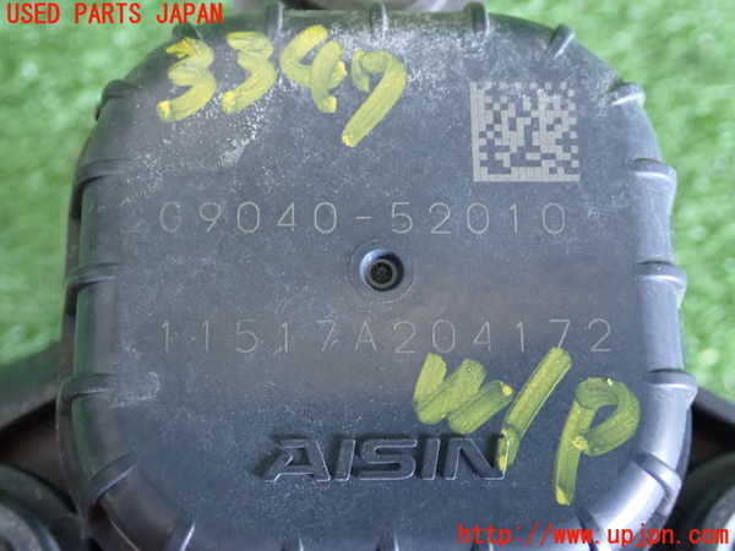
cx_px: 368
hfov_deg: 38.2
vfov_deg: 29.1
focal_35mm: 50
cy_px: 276
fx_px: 1062
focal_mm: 9.01
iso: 1250
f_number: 3.2
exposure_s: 1/60
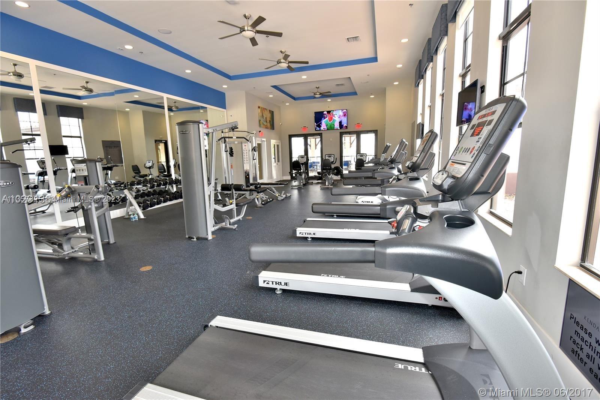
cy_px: 200
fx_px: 267
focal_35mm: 16
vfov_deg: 73.8
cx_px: 300
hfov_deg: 96.7
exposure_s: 1/100
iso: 800
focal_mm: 16
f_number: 5
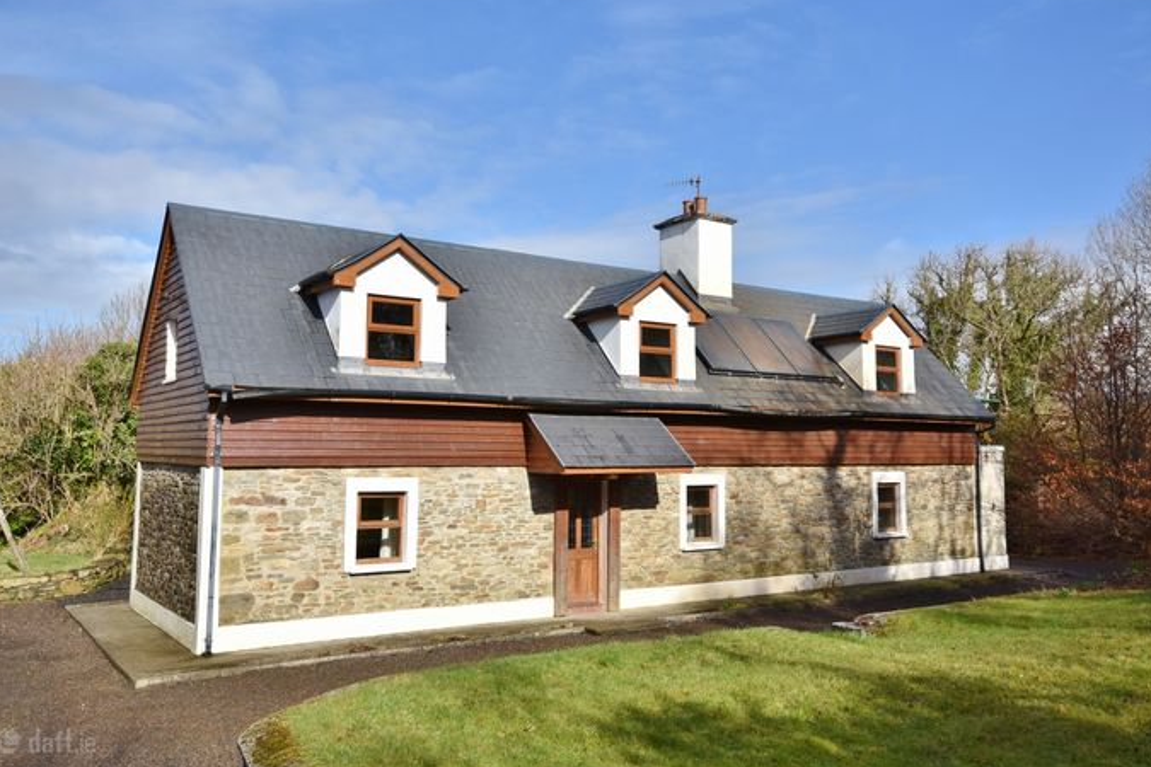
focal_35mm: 16
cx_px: 573
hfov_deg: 96.7
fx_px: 512
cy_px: 363
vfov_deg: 73.7
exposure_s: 1/500
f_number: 8
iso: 320
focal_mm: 10
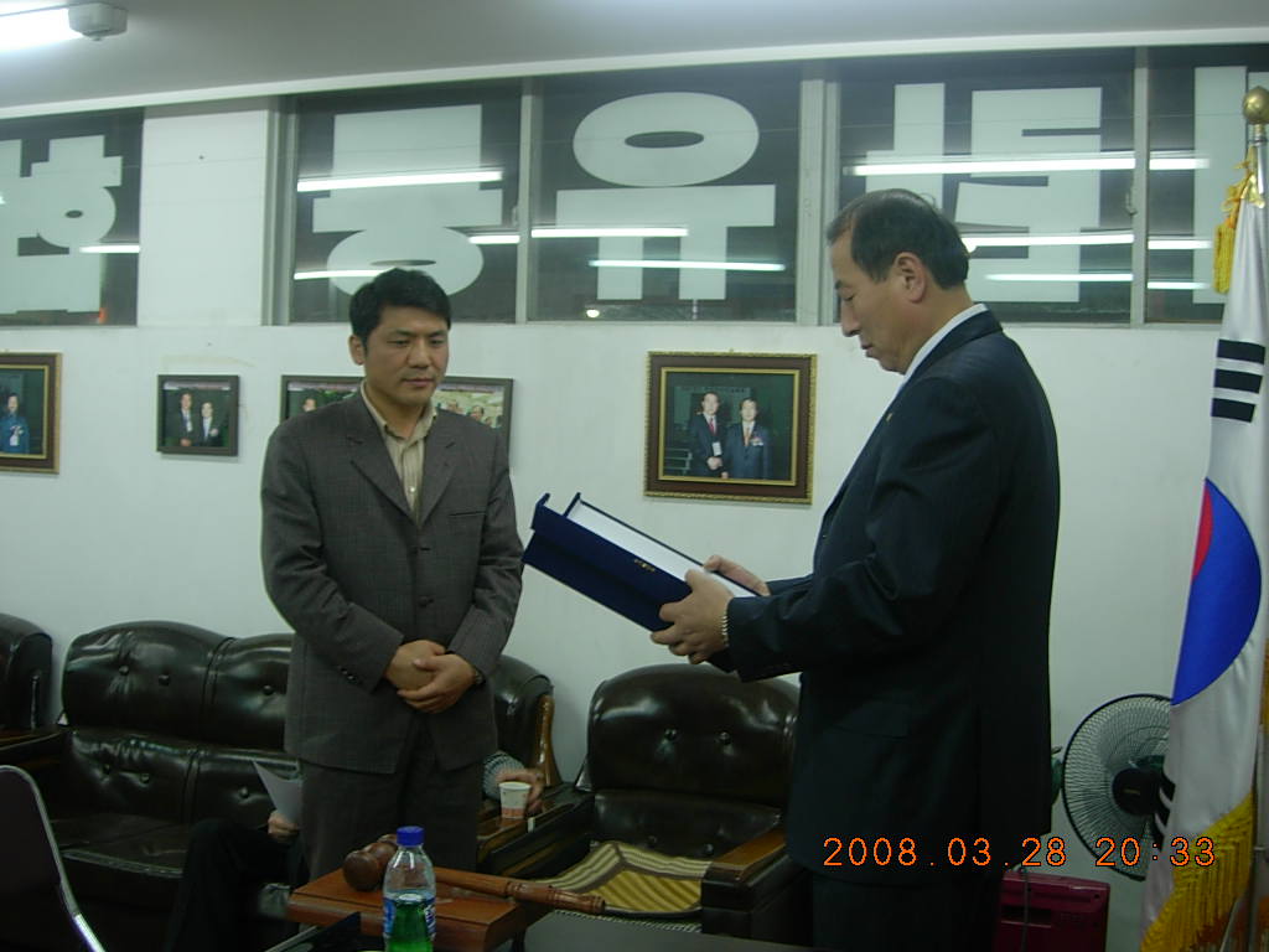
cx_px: 634
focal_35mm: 41
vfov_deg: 35.1
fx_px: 1503
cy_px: 476
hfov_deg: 45.8
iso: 64
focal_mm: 8.5
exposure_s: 1/16.4
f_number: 2.9
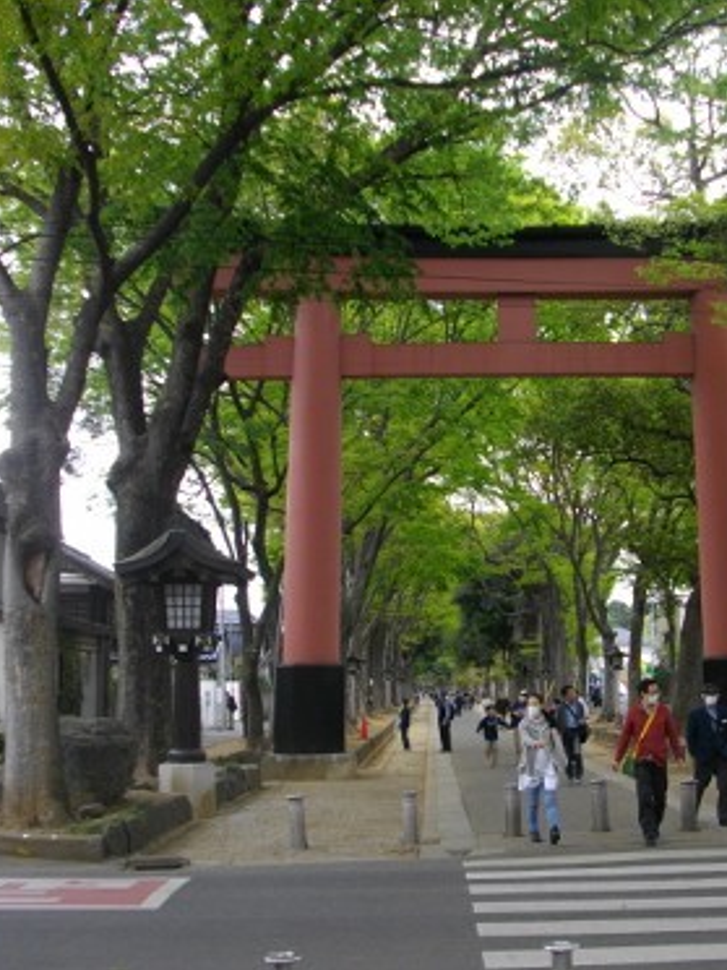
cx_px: 508
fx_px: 1204
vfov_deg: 43.9
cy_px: 486
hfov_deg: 33.2
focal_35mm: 43
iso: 100
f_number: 2.9
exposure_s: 1/200
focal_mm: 5.7
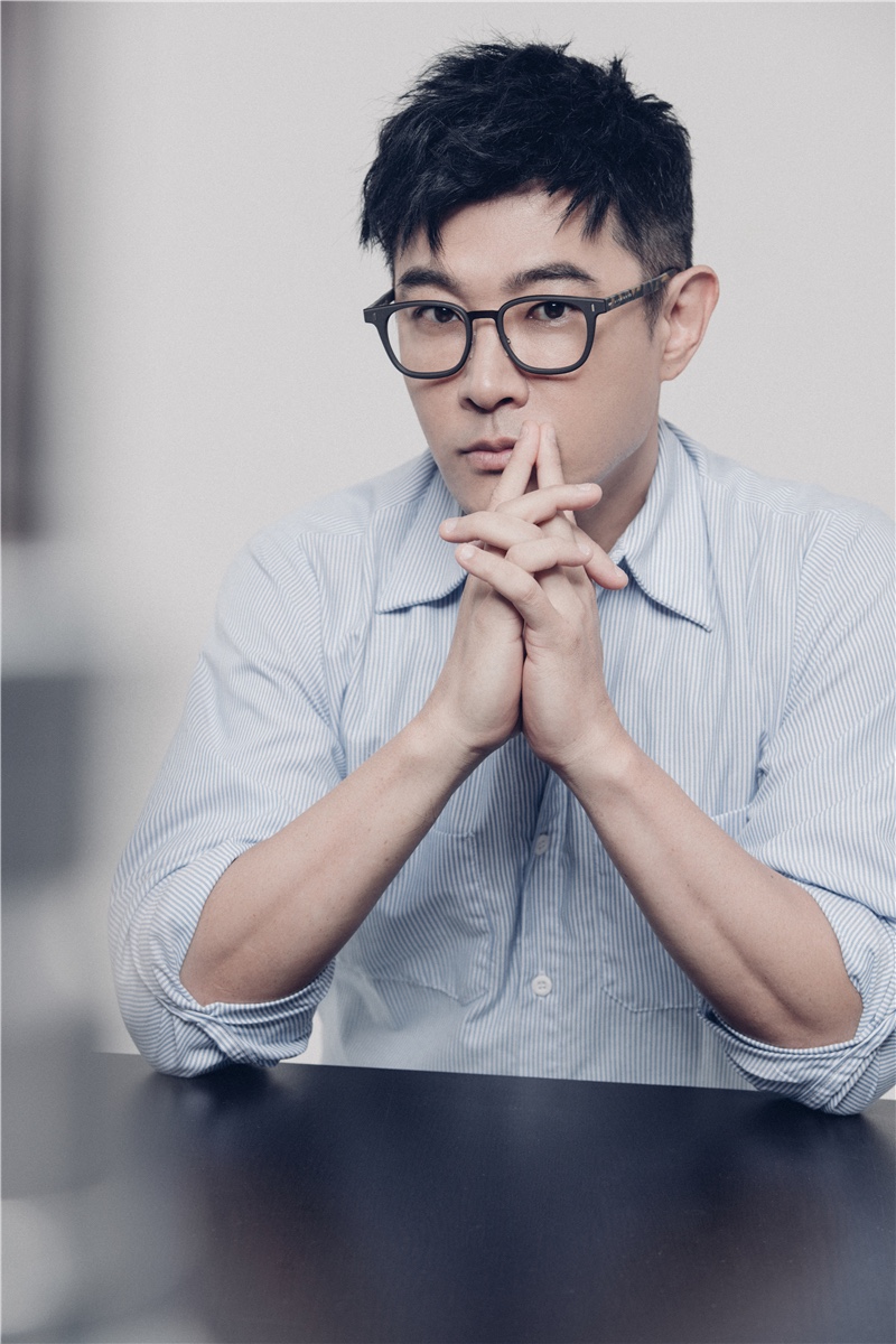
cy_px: 672
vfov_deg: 18.6
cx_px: 448
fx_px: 4106
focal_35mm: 110
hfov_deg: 12.5
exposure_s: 1/160
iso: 100
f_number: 5.6
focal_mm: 110
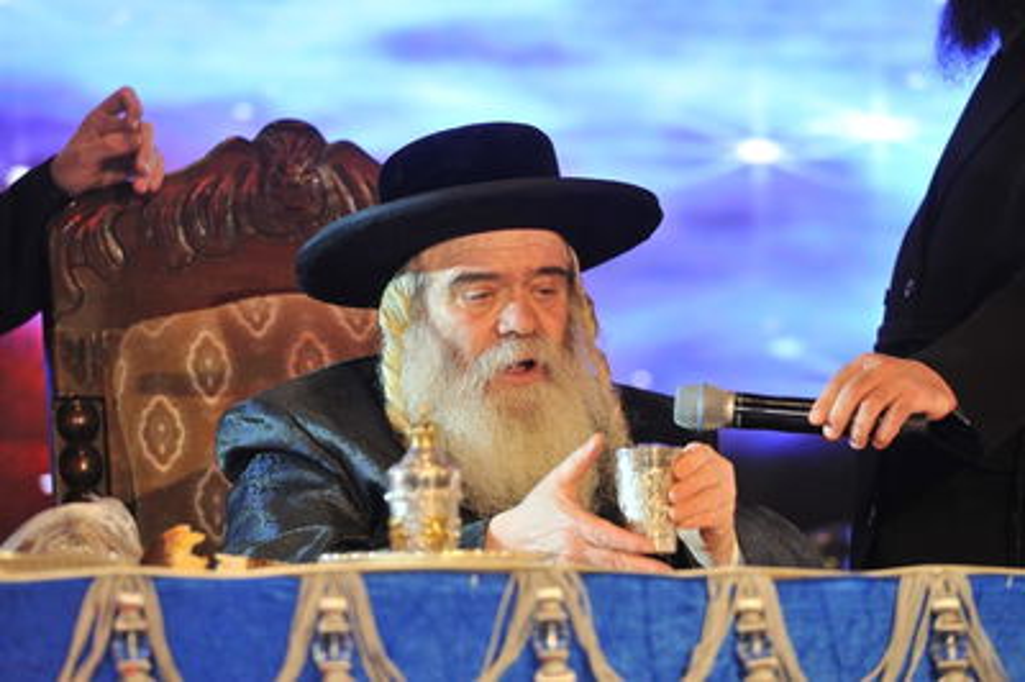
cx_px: 512
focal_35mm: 200
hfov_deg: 10.3
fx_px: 5690
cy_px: 341
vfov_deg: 6.9
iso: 1250
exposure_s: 1/200
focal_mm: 200
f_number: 5
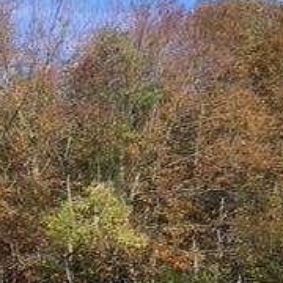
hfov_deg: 8.3
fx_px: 1804
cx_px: -376
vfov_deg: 9.0
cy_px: 222
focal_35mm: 195
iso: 25
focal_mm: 3.3
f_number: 2.4
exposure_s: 1/916
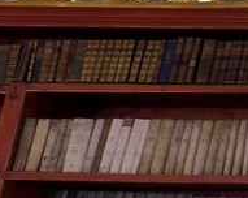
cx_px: 1013
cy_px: -210
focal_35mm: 189
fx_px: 1384
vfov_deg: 7.8
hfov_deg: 7.3
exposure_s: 1/30
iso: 800
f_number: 6.3
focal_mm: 24
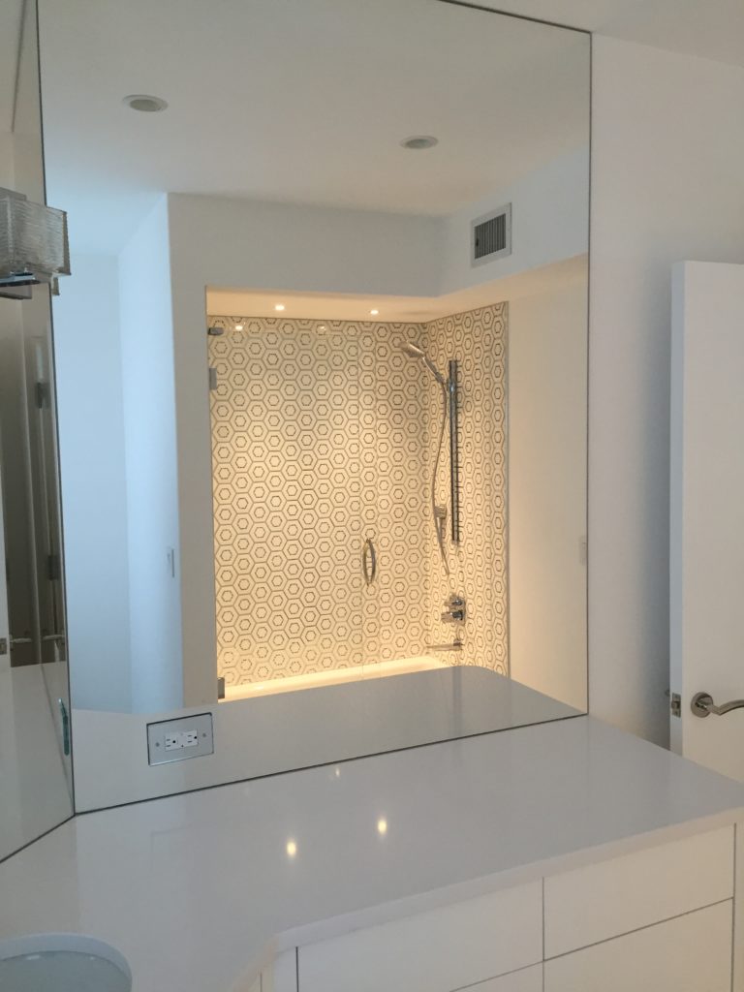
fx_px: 831
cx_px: 372
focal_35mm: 29
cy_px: 496
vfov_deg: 61.7
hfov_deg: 48.2
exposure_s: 1/30
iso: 80
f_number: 2.2
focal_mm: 4.15
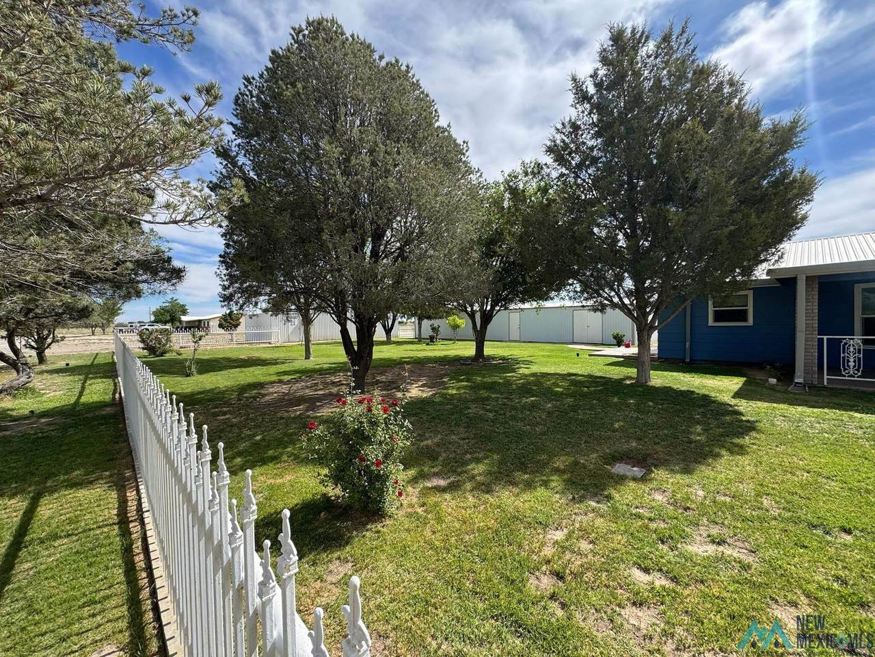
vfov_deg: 85.7
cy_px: 328
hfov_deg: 102.1
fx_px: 354
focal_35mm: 14
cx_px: 438
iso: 40
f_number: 2.2
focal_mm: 2.22
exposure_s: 1/899
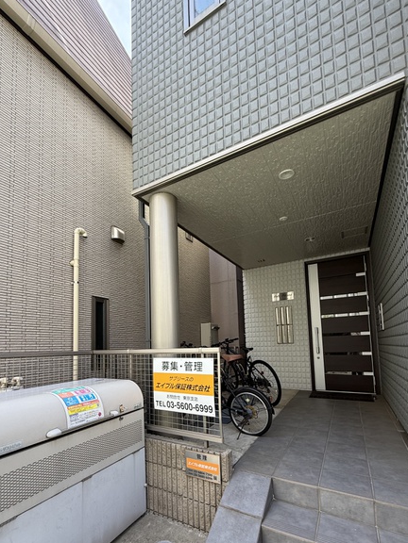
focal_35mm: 17
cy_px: 328
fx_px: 267
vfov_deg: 89.8
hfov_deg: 74.5
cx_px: 185
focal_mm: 2.22
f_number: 2.2
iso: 64
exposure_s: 1/256
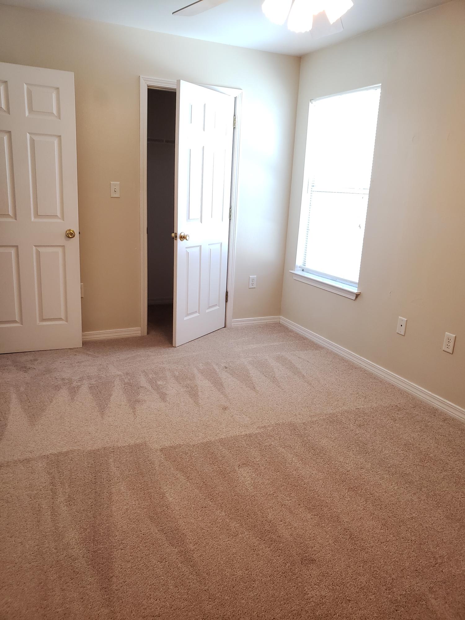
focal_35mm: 26
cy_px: 310
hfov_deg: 53.1
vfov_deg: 67.3
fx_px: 466
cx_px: 232
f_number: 2.4
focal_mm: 4.3
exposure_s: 1/120
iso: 320
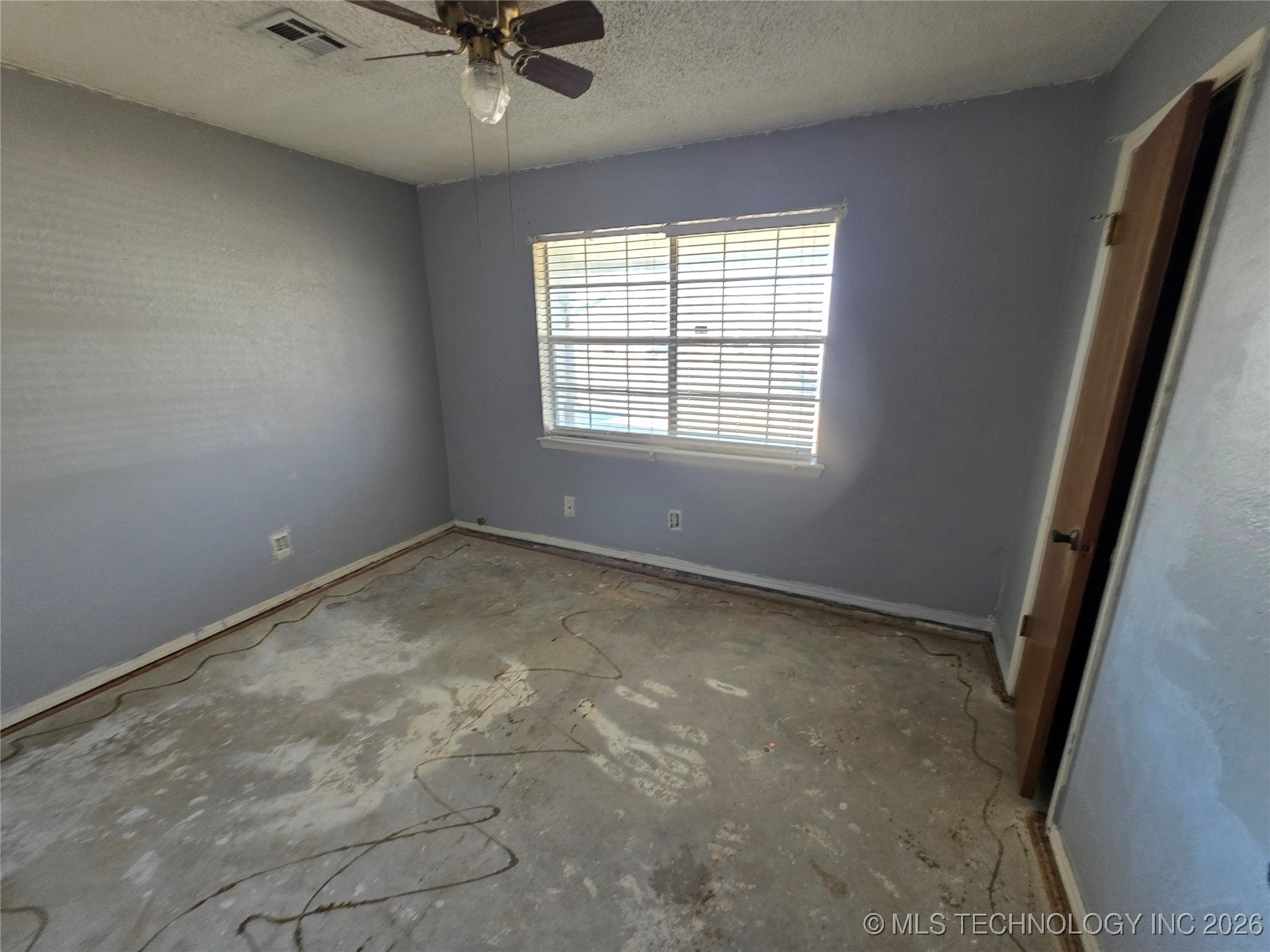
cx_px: 635
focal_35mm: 13
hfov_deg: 106.2
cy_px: 476
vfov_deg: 89.9
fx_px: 477
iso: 250
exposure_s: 1/60
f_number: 1.9
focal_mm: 2.2
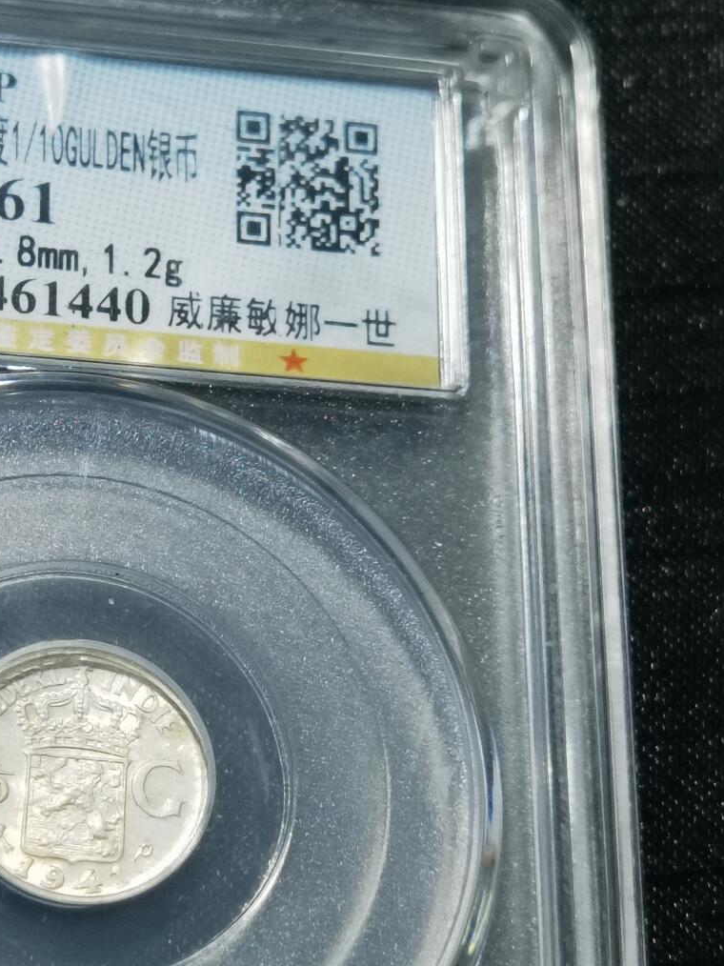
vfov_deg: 19.1
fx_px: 2874
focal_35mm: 103
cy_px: 566
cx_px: 96
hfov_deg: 14.2
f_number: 1.9
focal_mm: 6.67
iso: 125
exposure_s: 1/100
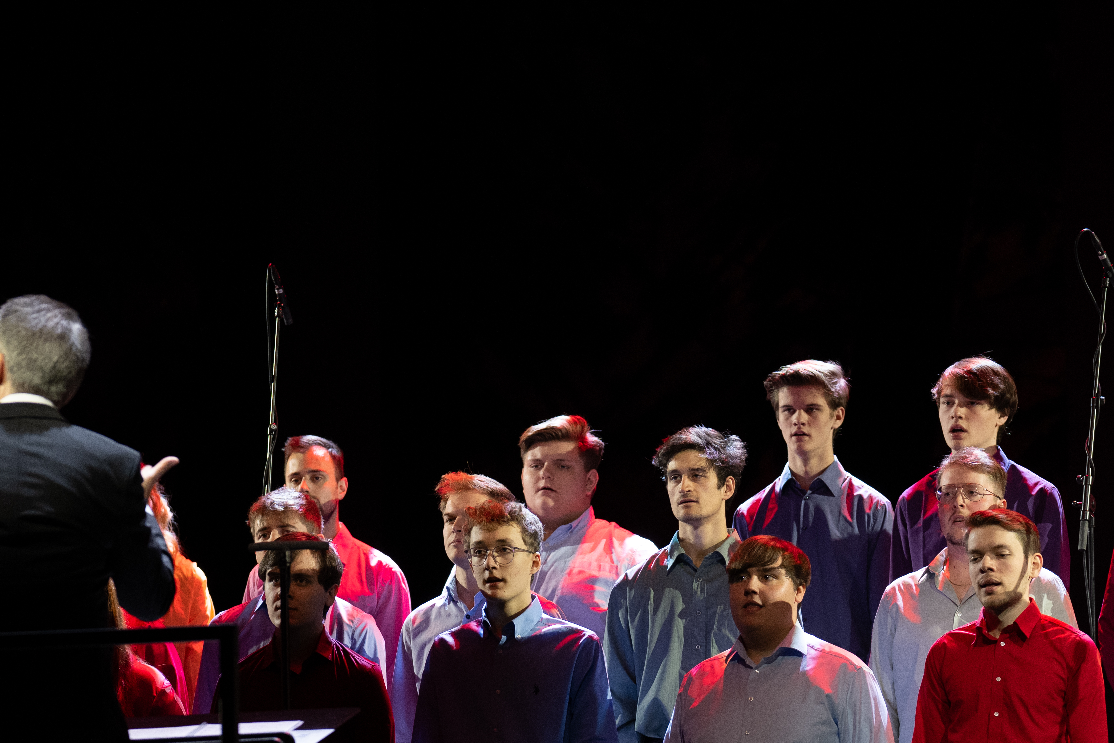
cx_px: 661
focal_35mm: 194
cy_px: 677
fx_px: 6003
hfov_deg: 10.6
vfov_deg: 7.1
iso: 1000
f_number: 2.2
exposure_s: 1/250
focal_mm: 85
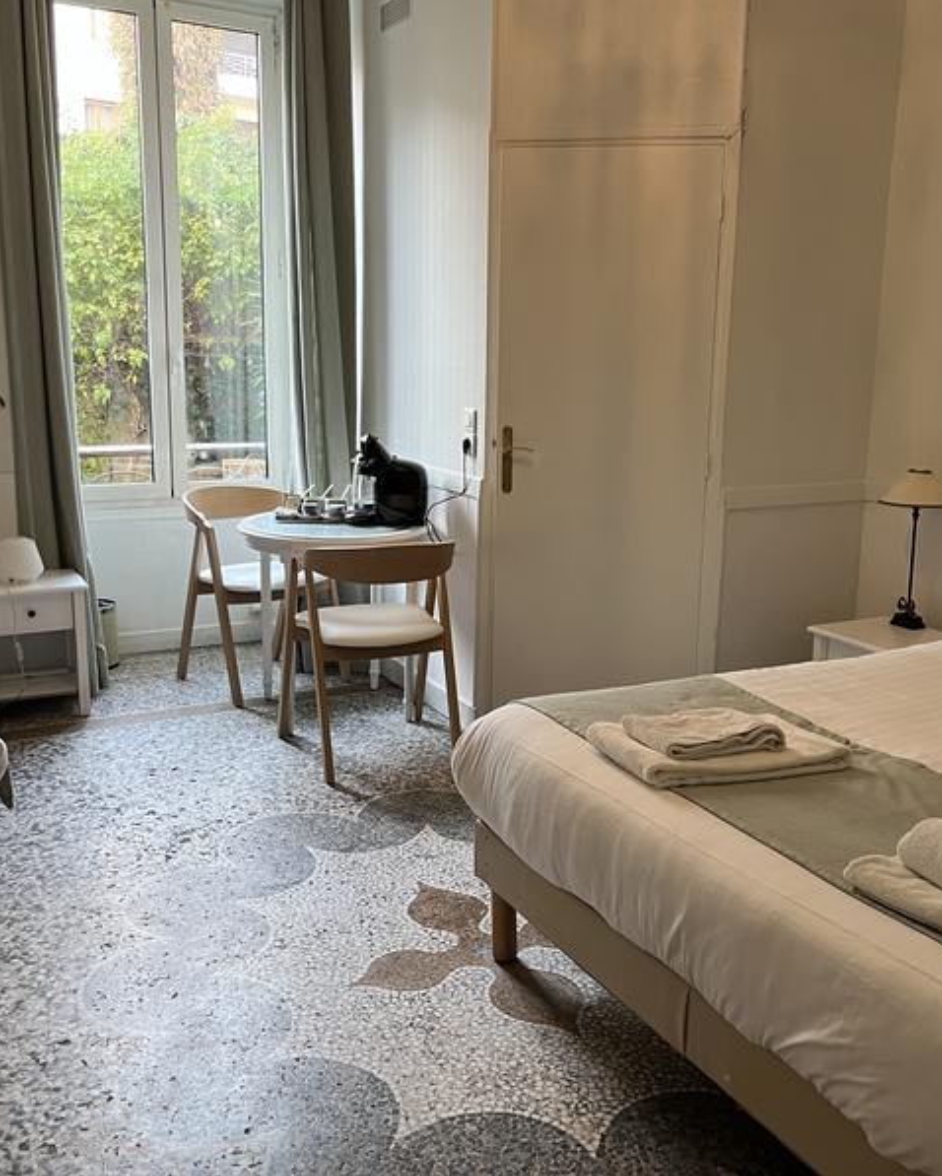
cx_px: 528
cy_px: 587
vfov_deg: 52.8
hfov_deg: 43.3
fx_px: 1184
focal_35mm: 34
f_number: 1.6
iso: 125
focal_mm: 5.1
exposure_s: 1/50
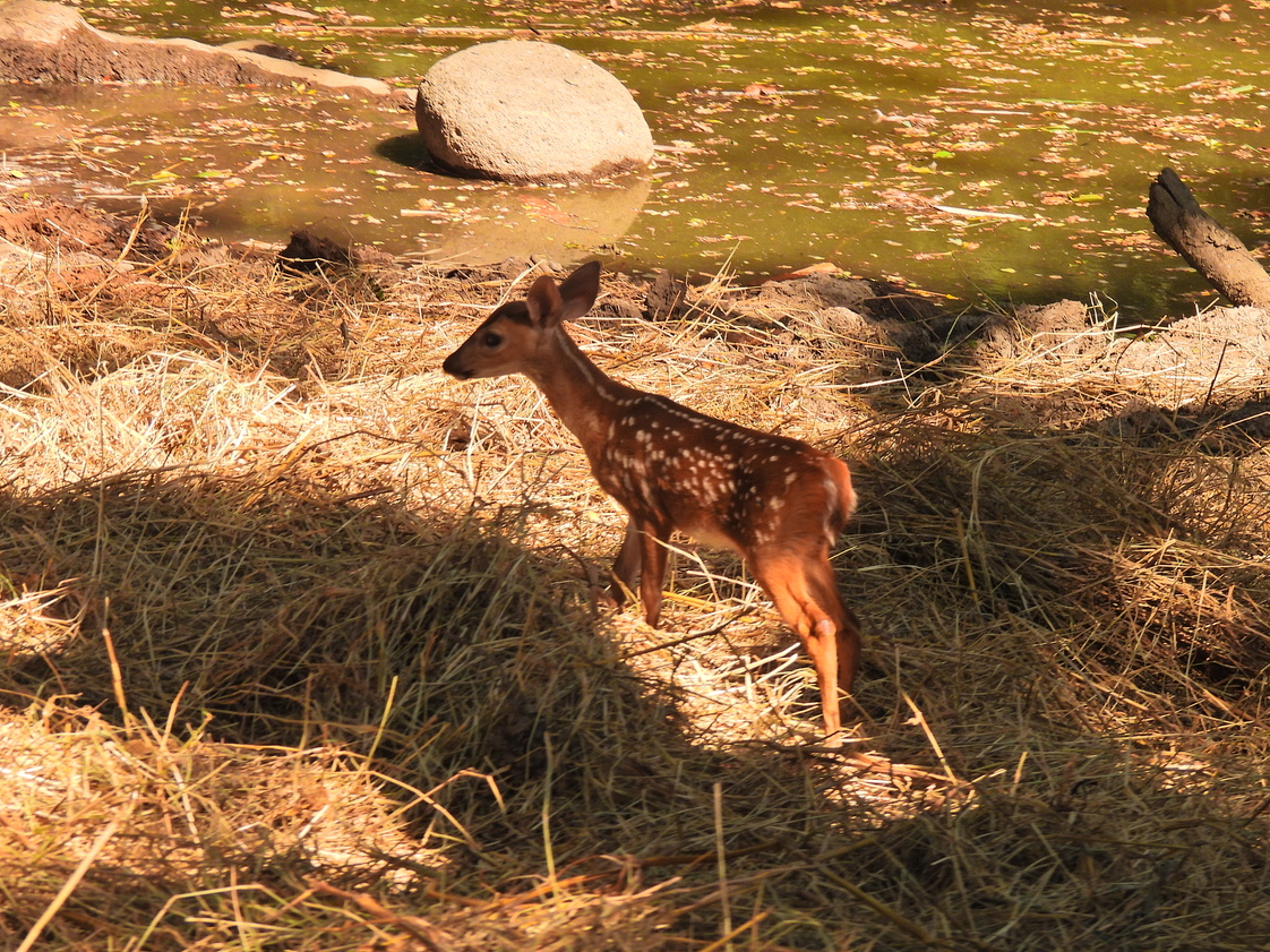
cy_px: 495
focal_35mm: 194
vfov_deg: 7.7
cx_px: 558
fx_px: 7116
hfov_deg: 10.2
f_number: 4.5
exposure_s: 1/100
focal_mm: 30.3
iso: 100
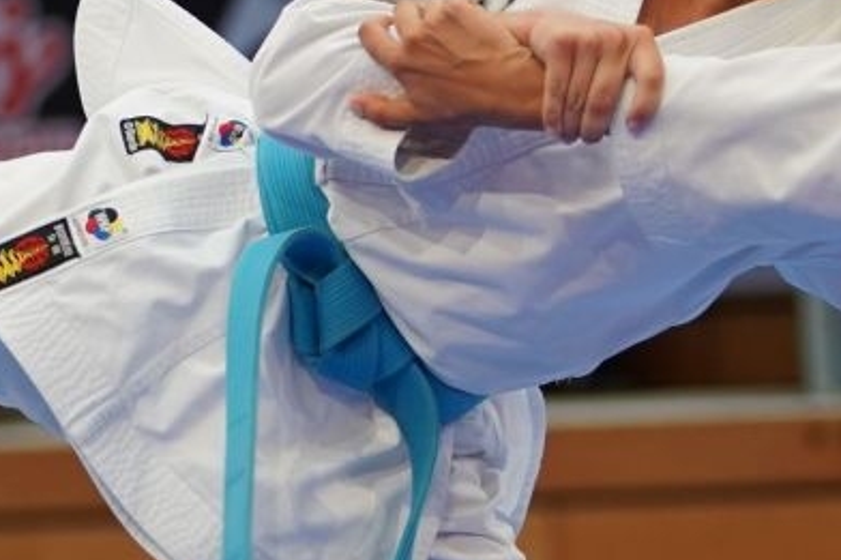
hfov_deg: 4.0
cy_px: 440
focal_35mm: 514
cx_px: 440
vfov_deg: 2.7
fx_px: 12002
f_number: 2.8
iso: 640
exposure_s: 1/500
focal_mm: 112
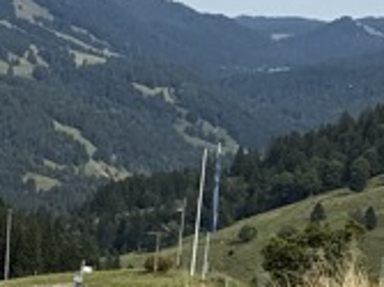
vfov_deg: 10.0
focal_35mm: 147
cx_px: -350
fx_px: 1630
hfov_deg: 12.1
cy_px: 264
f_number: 1.78
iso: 80
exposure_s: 1/4975
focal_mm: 6.76
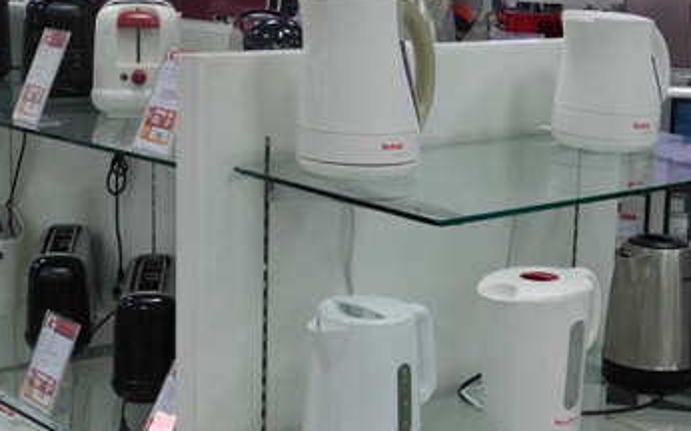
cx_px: 328
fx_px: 1318
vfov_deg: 18.6
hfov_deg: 29.4
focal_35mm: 70
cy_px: 198
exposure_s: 1/30
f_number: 3.8
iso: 320
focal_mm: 9
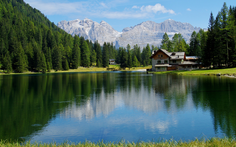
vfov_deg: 29.2
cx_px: 118
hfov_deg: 45.3
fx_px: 283
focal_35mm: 44
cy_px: 74
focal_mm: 29
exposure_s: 1/320
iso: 200
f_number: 11
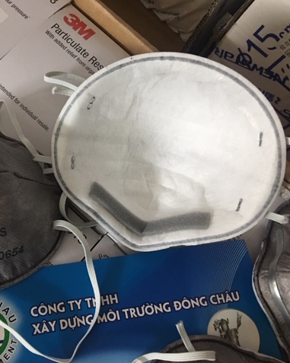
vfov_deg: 48.0
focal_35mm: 38
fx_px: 408
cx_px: 59
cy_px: 181
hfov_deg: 37.7
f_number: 2.2
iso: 80
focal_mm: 4.15
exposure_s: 1/10
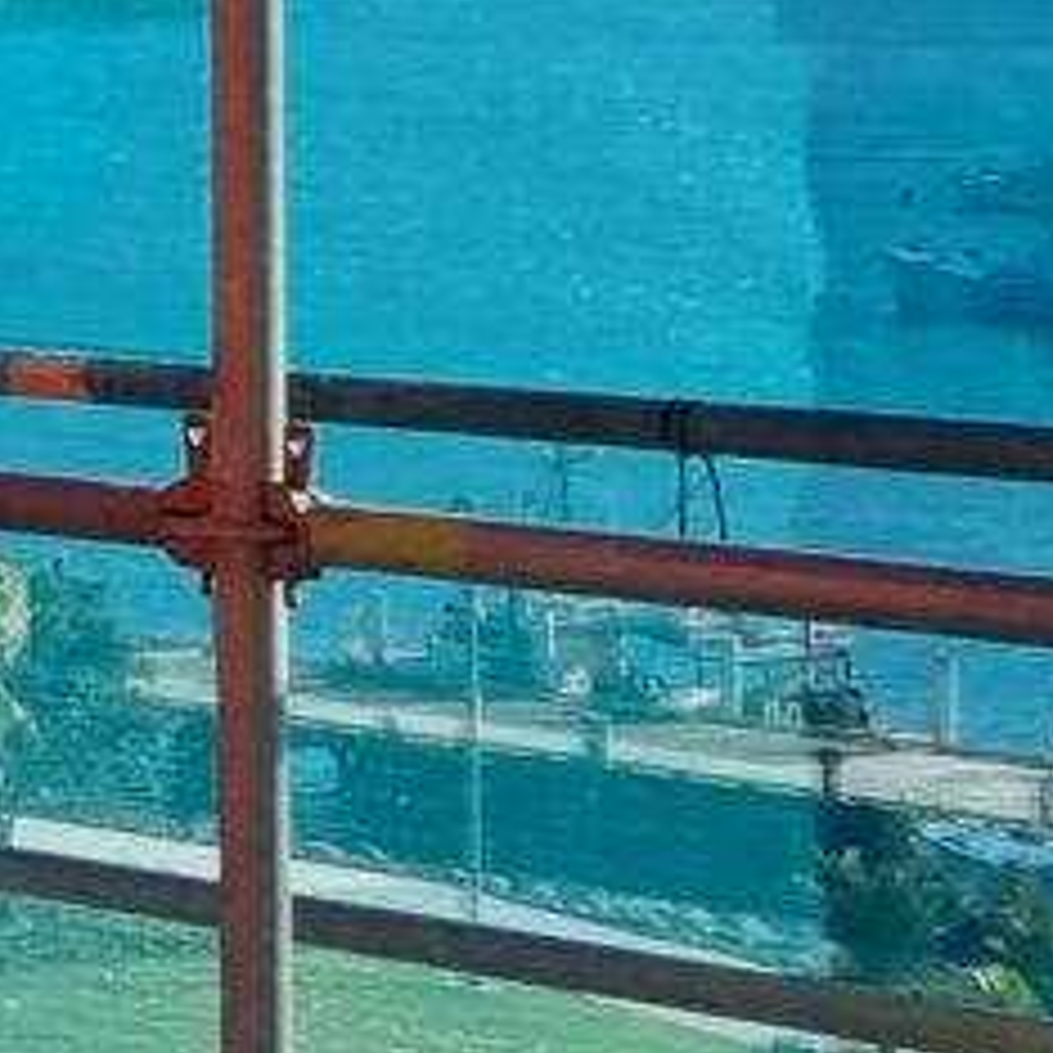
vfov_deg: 9.4
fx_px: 6298
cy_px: -176
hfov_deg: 7.7
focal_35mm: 183
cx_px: -2576
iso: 50
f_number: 1.8
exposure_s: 1/2848
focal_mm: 5.4
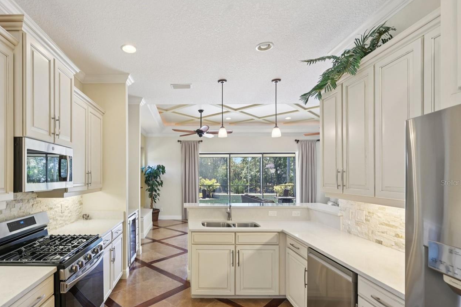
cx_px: 178
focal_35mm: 18
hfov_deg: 88.5
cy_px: 183
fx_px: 230
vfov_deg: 66.8
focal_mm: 14
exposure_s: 1/30
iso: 400
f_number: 8
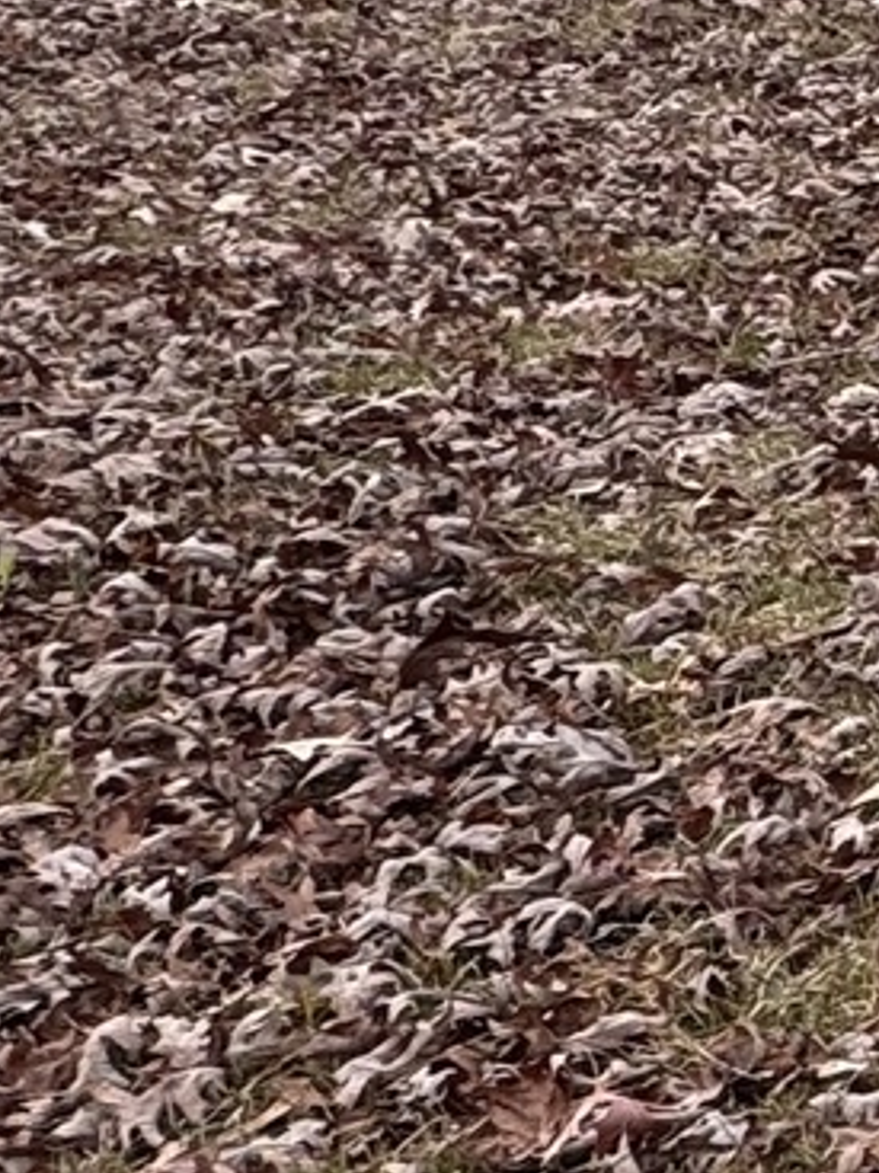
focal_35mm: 88
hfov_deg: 11.2
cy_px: 409
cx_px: 2570
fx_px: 2981
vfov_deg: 22.2
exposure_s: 1/388
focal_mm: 2.22
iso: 40
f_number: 2.2
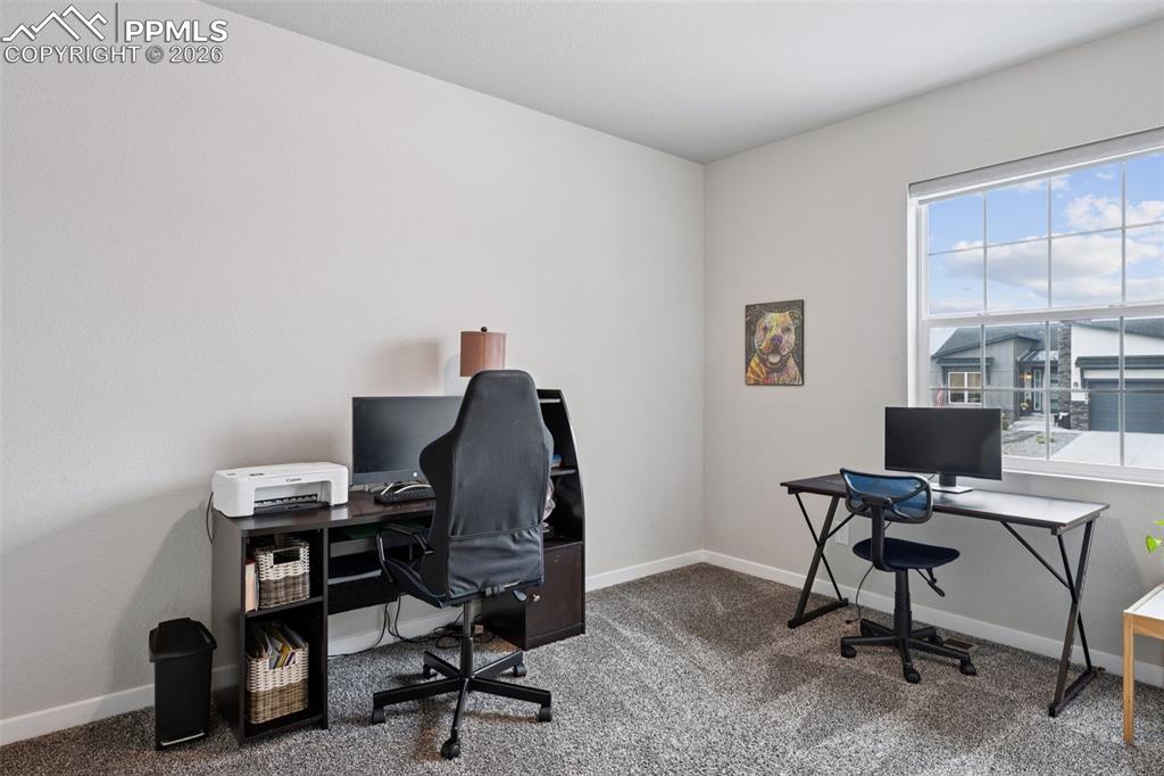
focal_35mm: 20
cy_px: 388
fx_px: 646
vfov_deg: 61.9
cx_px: 582
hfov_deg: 84.0
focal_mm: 20
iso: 100
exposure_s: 2
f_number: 11
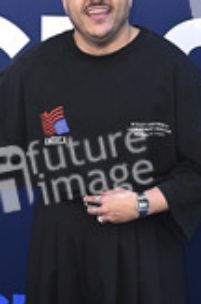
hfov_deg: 15.0
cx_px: 112
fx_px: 765
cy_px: 267
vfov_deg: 22.0
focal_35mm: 91
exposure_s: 1/200
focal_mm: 37
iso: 320
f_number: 6.3
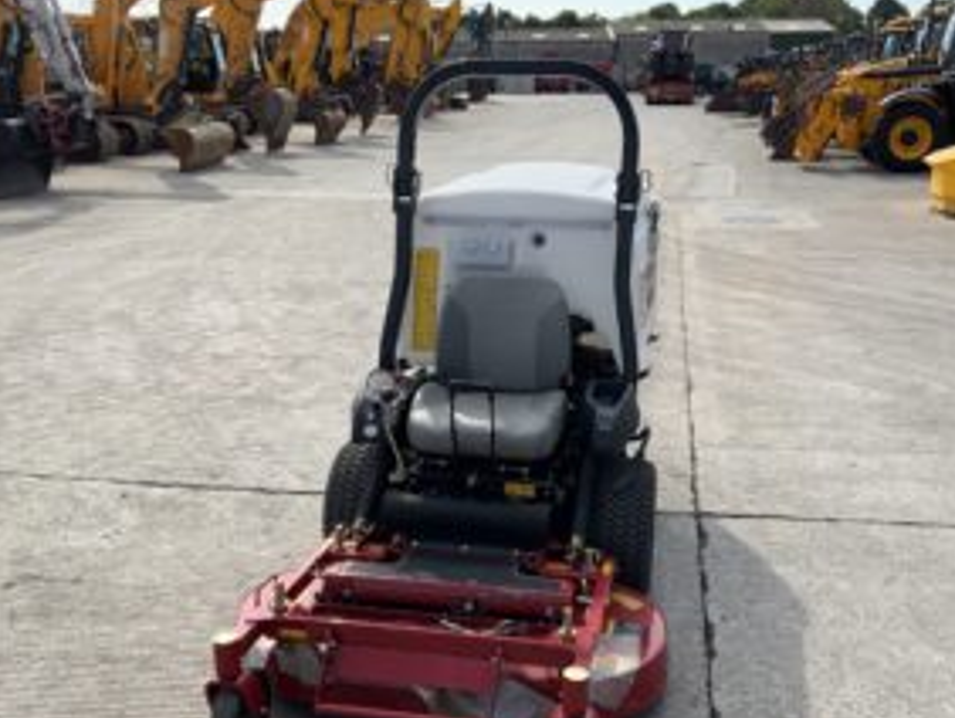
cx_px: 518
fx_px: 1022
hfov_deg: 50.0
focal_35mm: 37
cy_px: 410
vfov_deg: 38.6
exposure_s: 1/1311
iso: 16
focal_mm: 3
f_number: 1.8
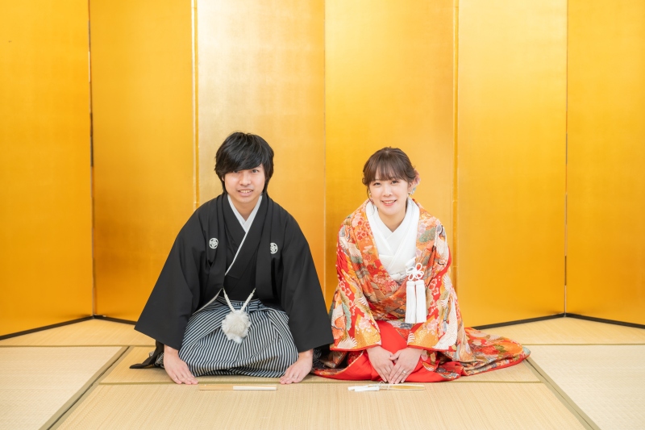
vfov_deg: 21.9
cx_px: 322
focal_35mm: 62
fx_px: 1111
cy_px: 215
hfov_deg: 32.4
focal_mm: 62
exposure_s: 1/125
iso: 640
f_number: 4
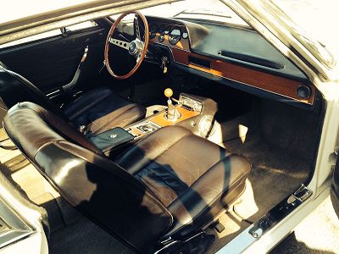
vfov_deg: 40.7
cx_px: 170
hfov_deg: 52.6
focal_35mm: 35
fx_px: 343
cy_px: 127
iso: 50
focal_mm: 4.28
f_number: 2.4
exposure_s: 1/120
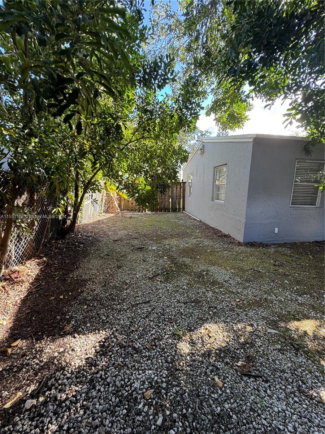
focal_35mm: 14
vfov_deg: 102.1
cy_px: 217
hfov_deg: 85.7
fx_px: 175
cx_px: 162
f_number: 2.2
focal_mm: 2.22
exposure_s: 1/99
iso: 50
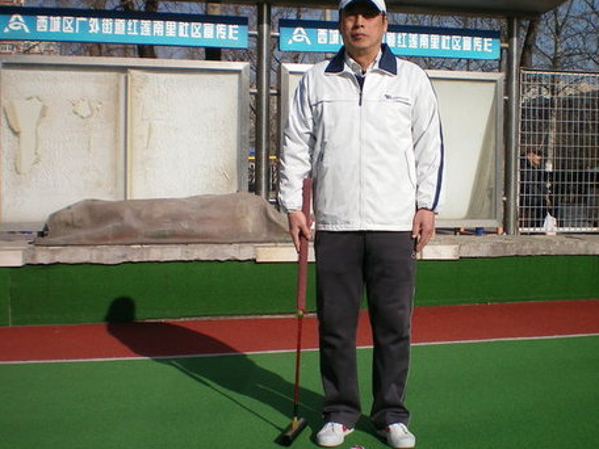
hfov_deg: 37.9
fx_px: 865
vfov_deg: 29.1
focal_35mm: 50
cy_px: 213
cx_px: 382
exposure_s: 1/1000
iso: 64
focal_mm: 6.3
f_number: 4.6
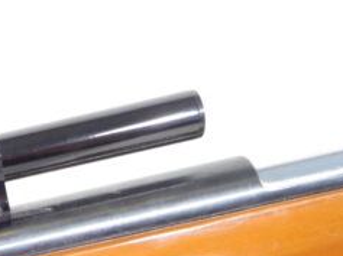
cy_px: 318
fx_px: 702
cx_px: -71
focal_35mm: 71
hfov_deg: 24.7
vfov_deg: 19.3
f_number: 3.5
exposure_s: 1/25
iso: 400
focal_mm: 5
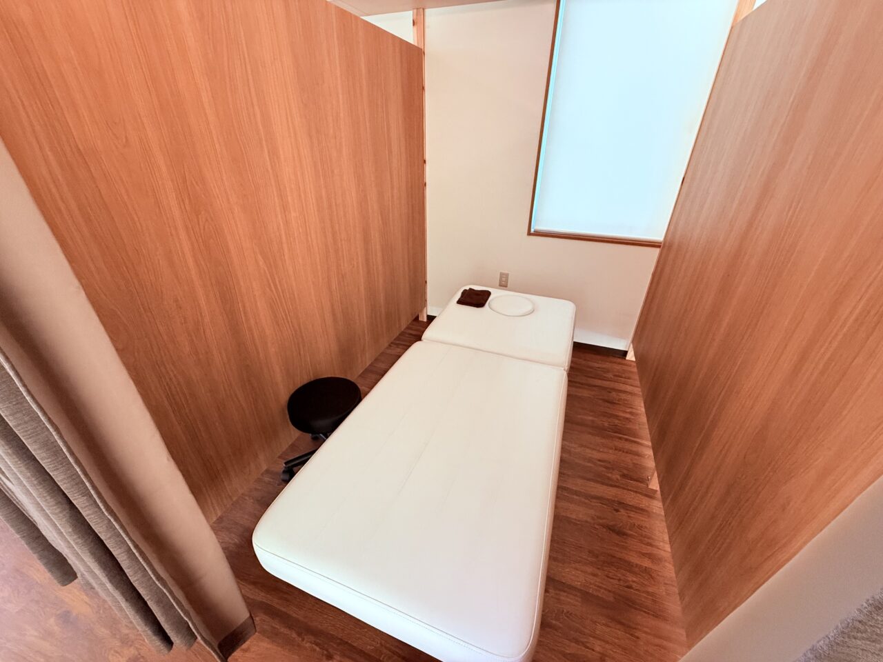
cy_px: 331
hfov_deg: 102.1
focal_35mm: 14
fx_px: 357
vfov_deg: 85.7
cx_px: 442
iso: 320
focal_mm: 2.22
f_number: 2.2
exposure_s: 1/99
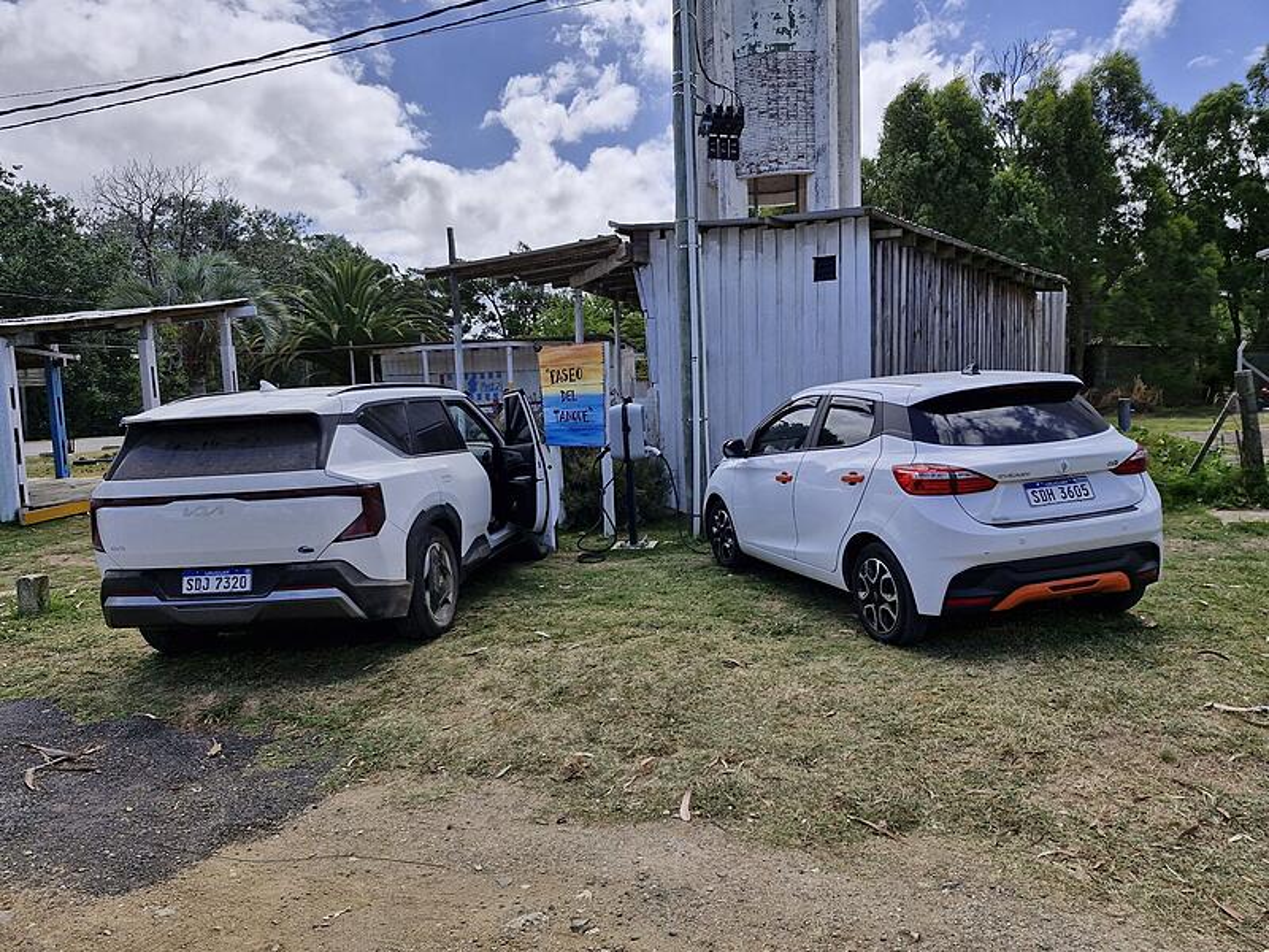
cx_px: 634
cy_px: 476
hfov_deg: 73.9
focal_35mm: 23
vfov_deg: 58.9
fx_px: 843
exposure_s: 1/1900
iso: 50
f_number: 1.8
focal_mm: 5.54
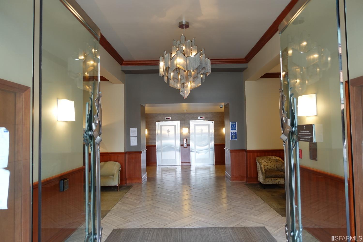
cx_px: 182
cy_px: 121
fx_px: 242
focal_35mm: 24
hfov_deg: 73.7
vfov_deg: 53.1
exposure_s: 1/30
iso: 125
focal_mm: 9.4
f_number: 2.2
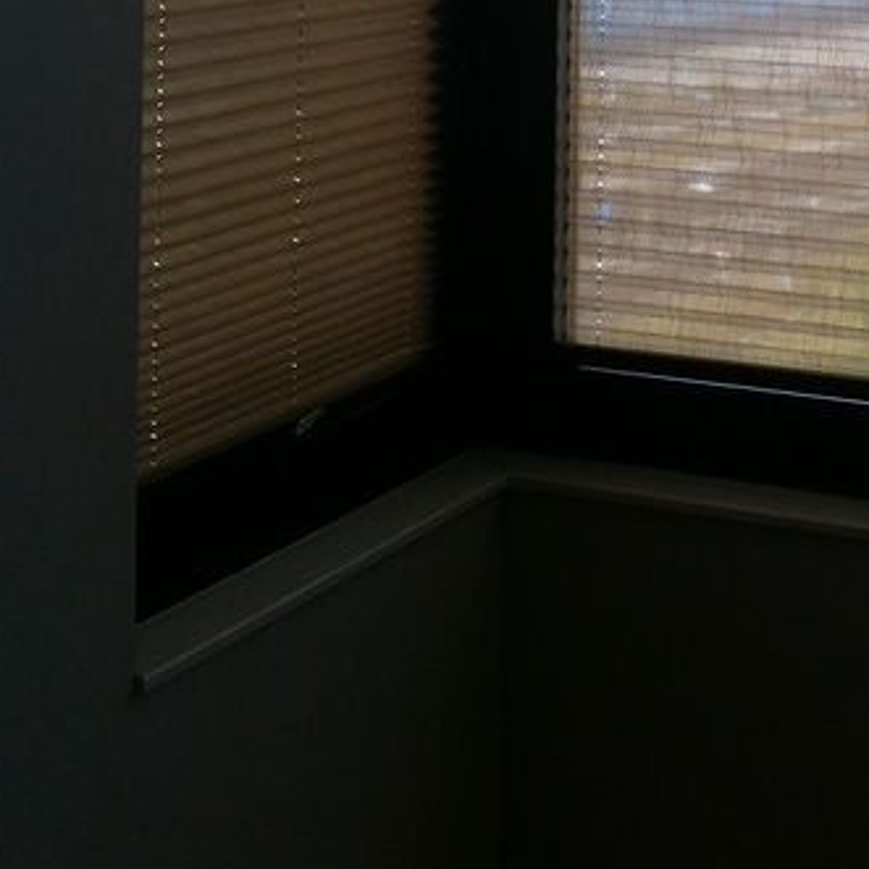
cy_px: -226
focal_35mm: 84
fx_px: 2386
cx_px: 697
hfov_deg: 20.4
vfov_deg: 19.2
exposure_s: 1/274
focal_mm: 3.85
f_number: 2.8
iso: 80
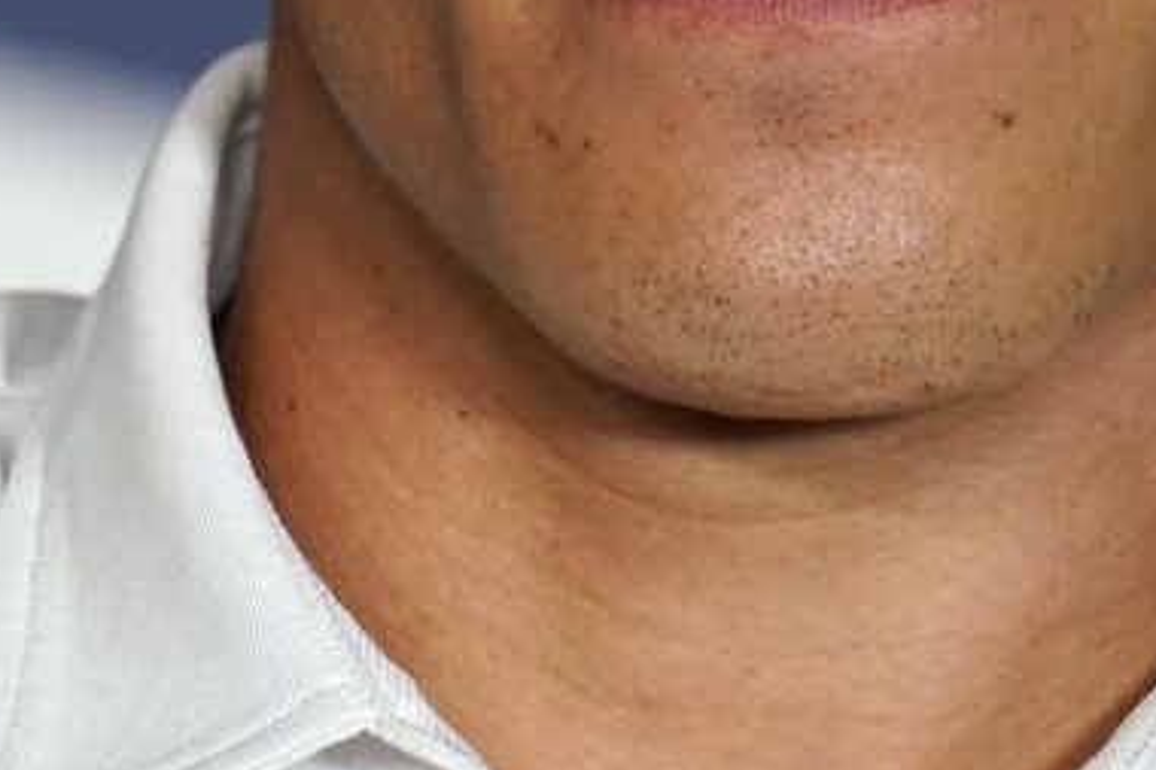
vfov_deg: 0.6
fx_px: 77768
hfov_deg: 0.9
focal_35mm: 2423
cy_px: -110
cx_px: 292
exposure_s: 1/250
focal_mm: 600
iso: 2500
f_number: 6.3
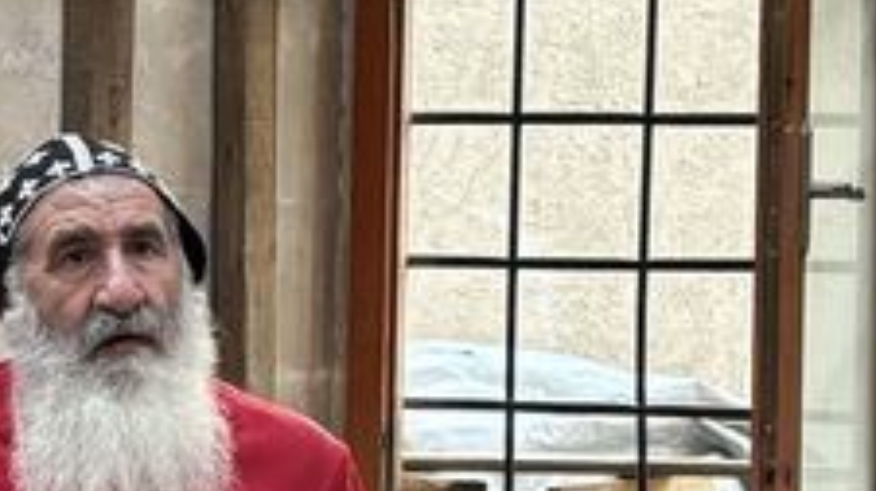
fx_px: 2924
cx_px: 132
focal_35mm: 126
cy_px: 320
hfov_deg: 16.9
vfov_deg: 9.6
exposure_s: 1/50
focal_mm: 5.96
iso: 500
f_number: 1.6
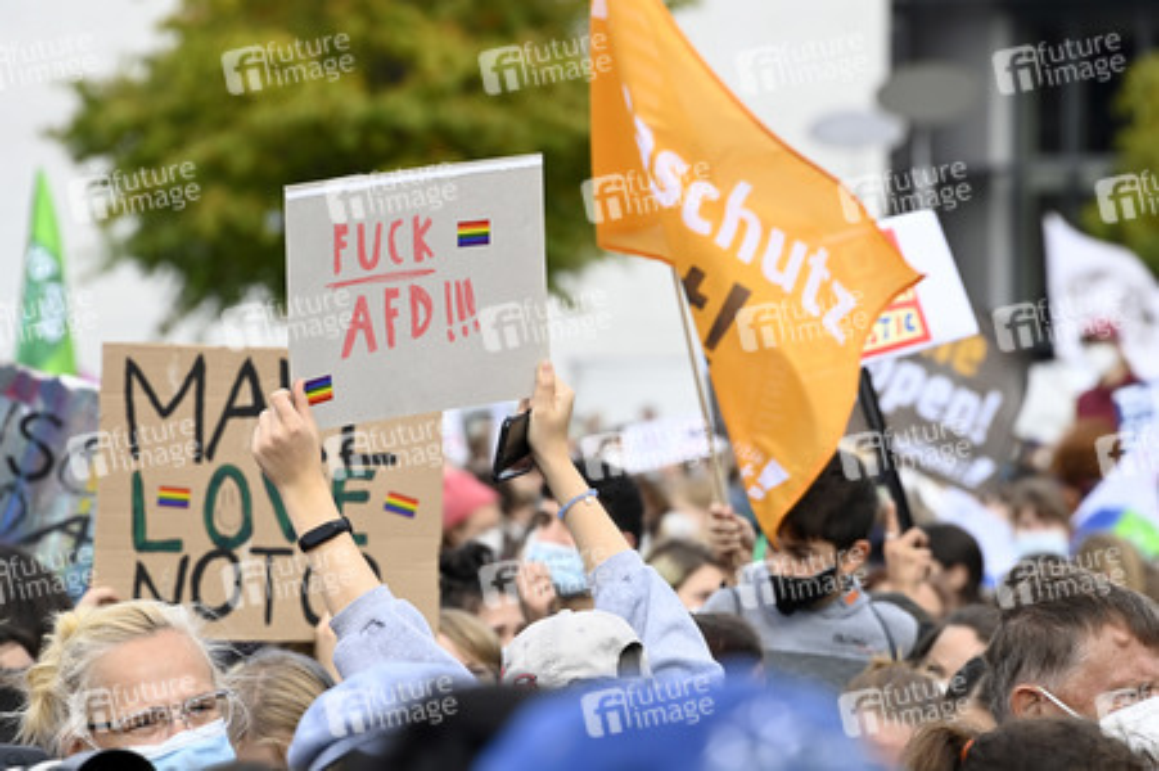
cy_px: 386
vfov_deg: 4.6
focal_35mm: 300
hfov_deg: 6.9
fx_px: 9651
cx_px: 580
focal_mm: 300
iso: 400
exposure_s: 1/320
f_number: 9
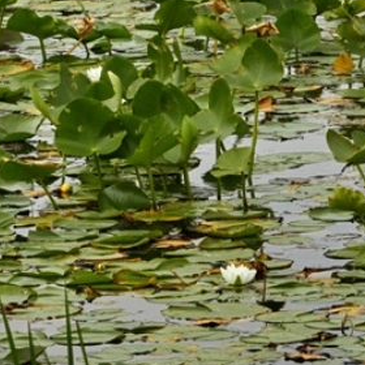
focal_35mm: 679
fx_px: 8100
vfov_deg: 2.6
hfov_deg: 2.6
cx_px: 9
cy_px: 181
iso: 2500
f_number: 16
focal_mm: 200
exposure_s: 1/800
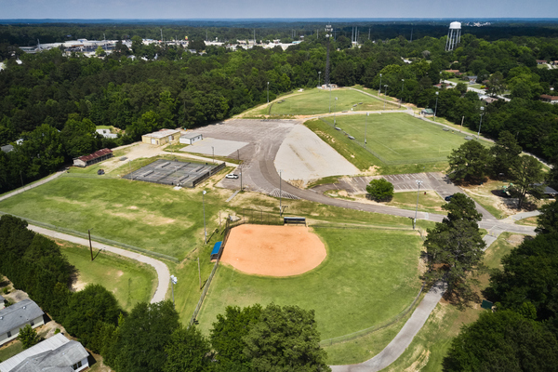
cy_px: 186
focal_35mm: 28
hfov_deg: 65.5
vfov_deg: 46.4
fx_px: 434
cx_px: 279
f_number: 7.1
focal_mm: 10.26
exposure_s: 1/1250
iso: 200
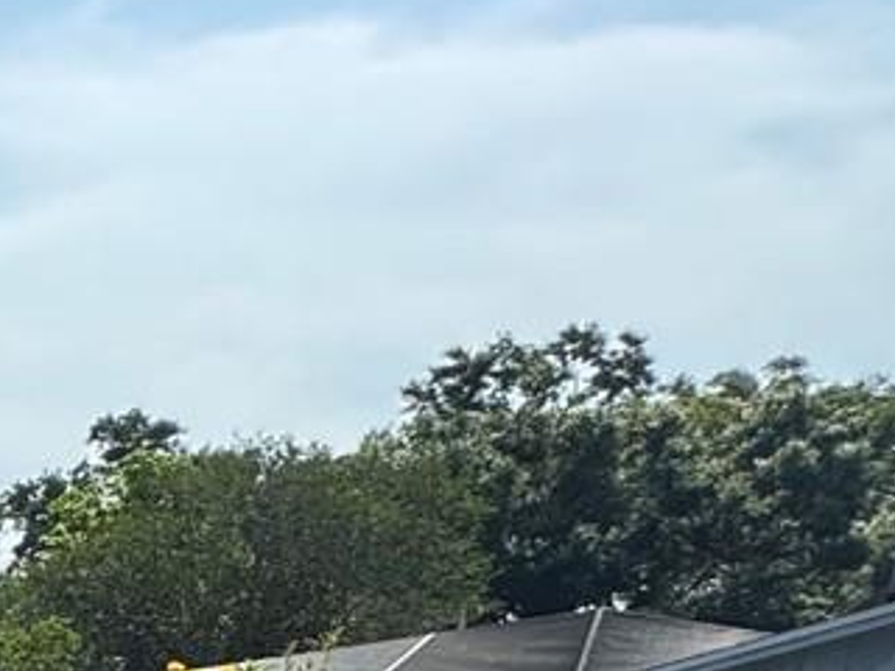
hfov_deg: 18.1
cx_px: -920
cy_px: 1057
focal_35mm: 70
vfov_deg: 18.3
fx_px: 1810
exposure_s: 1/1370
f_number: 2.2
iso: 50
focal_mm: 2.22
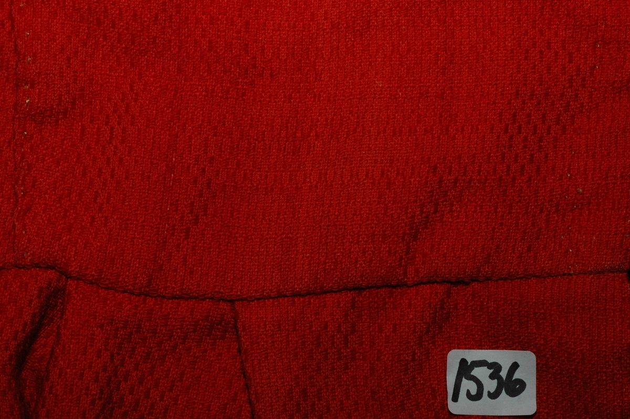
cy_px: 210
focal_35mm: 90
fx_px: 1574
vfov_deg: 15.2
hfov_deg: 22.6
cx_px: 315
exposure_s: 1/60
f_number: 16
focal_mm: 60
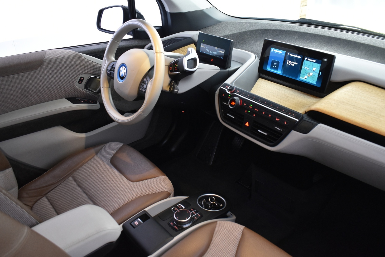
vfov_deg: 40.0
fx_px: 353
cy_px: 128
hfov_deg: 57.2
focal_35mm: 33
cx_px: 192
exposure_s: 1/10
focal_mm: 22
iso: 1250
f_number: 5
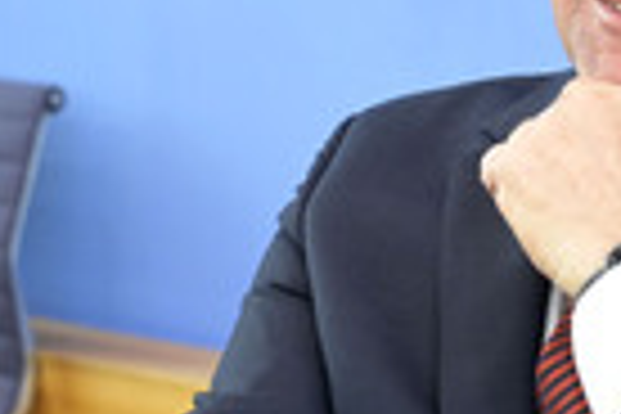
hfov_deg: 10.0
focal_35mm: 203
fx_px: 3501
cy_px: 234
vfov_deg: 6.8
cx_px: 682
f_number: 5
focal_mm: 62
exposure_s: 1/500
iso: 3200
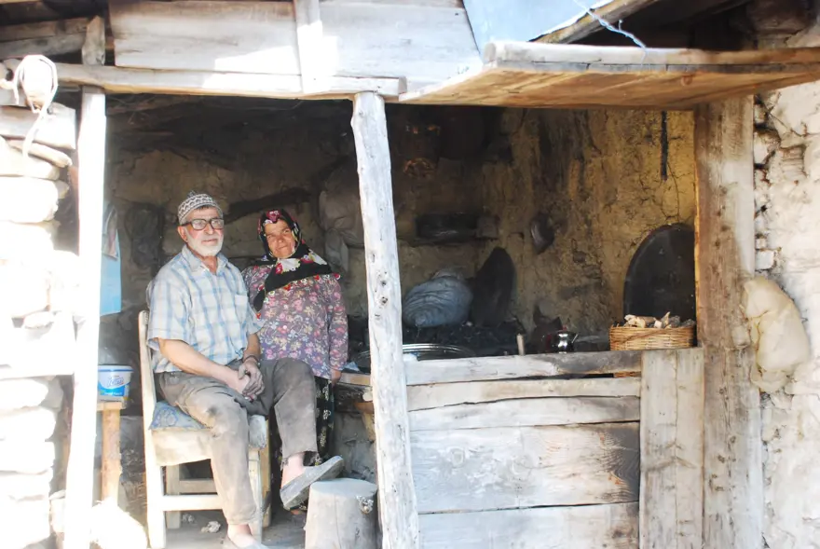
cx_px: 410
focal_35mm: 42
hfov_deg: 46.3
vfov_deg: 32.0
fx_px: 958
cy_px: 274
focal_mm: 28
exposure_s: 1/80
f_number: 4.5
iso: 800
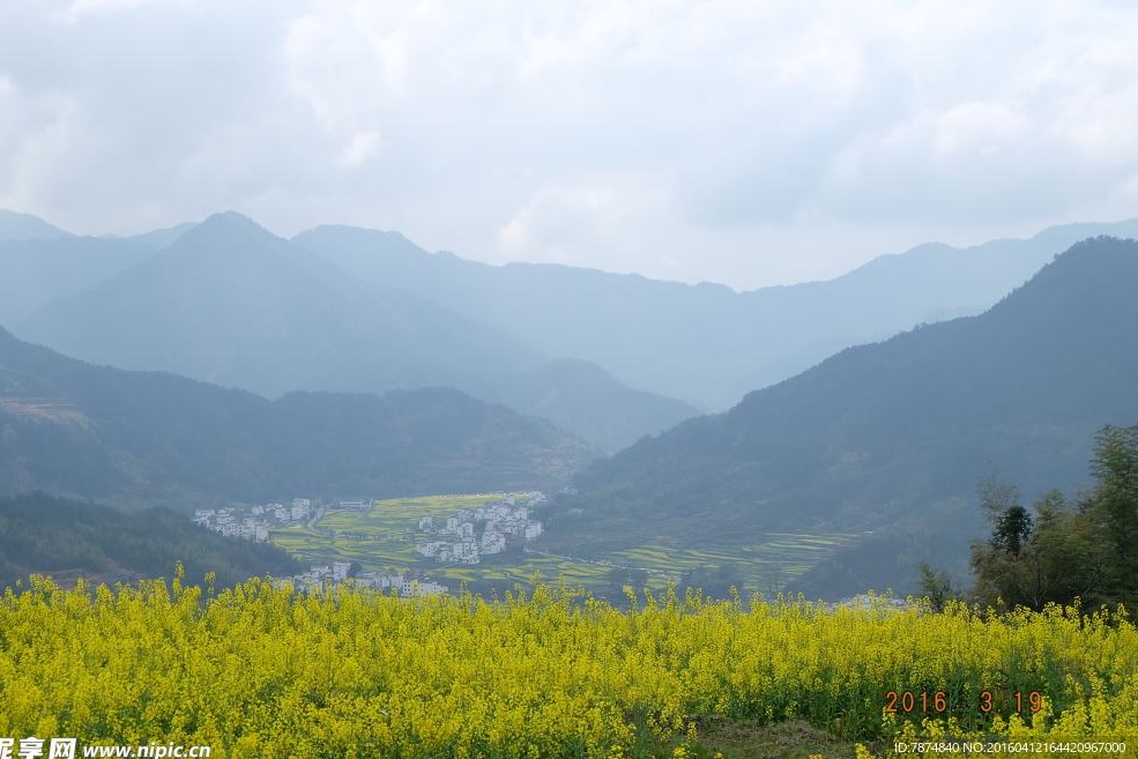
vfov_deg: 17.5
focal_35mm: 78
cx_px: 558
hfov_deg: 26.0
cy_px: 376
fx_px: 2466
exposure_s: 1/300
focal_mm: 50
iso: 200
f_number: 8
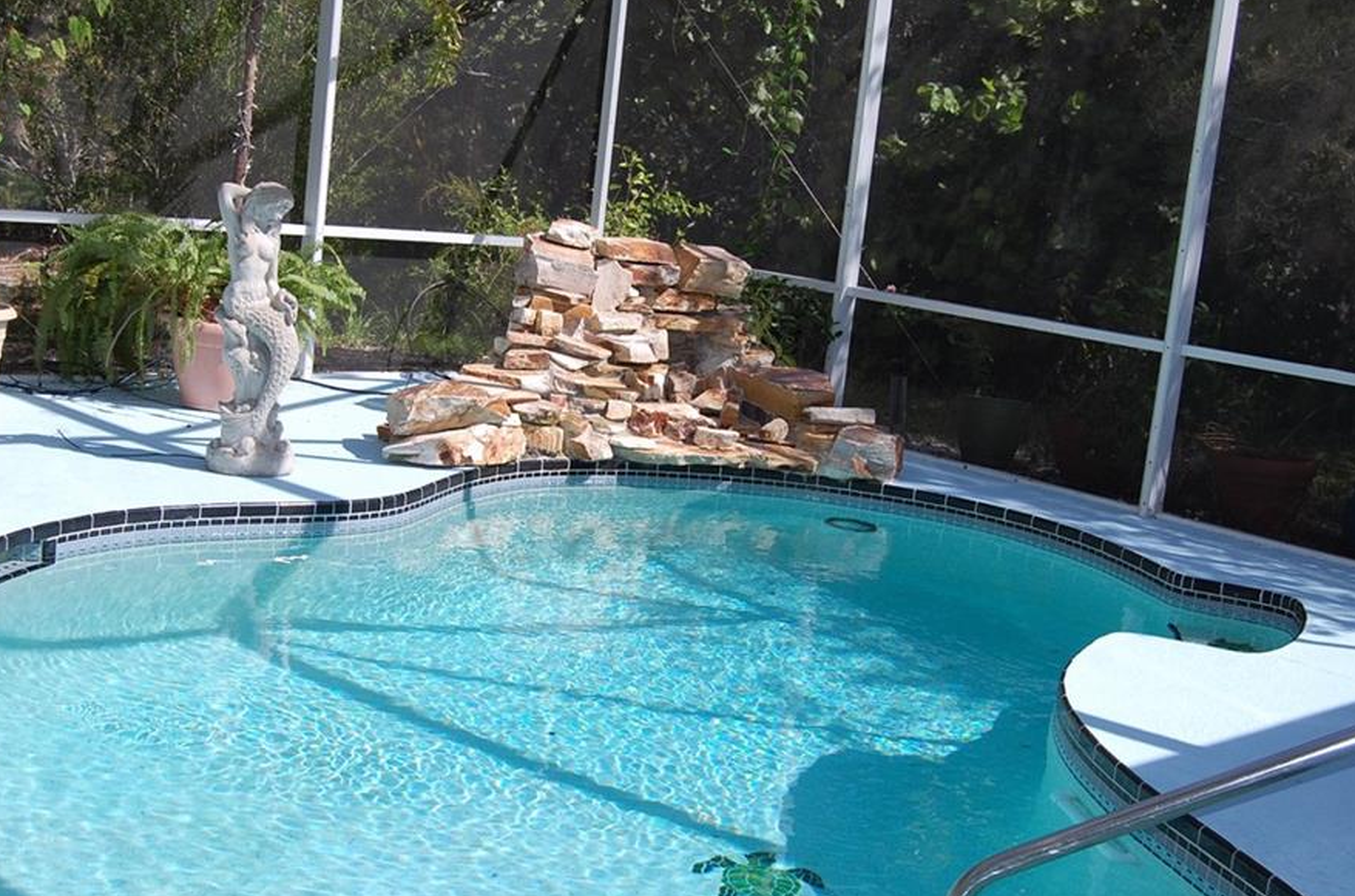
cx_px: 623
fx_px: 1840
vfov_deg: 27.4
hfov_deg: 40.4
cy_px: 415
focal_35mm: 49
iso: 280
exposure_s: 1/500
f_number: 5.6
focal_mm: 28
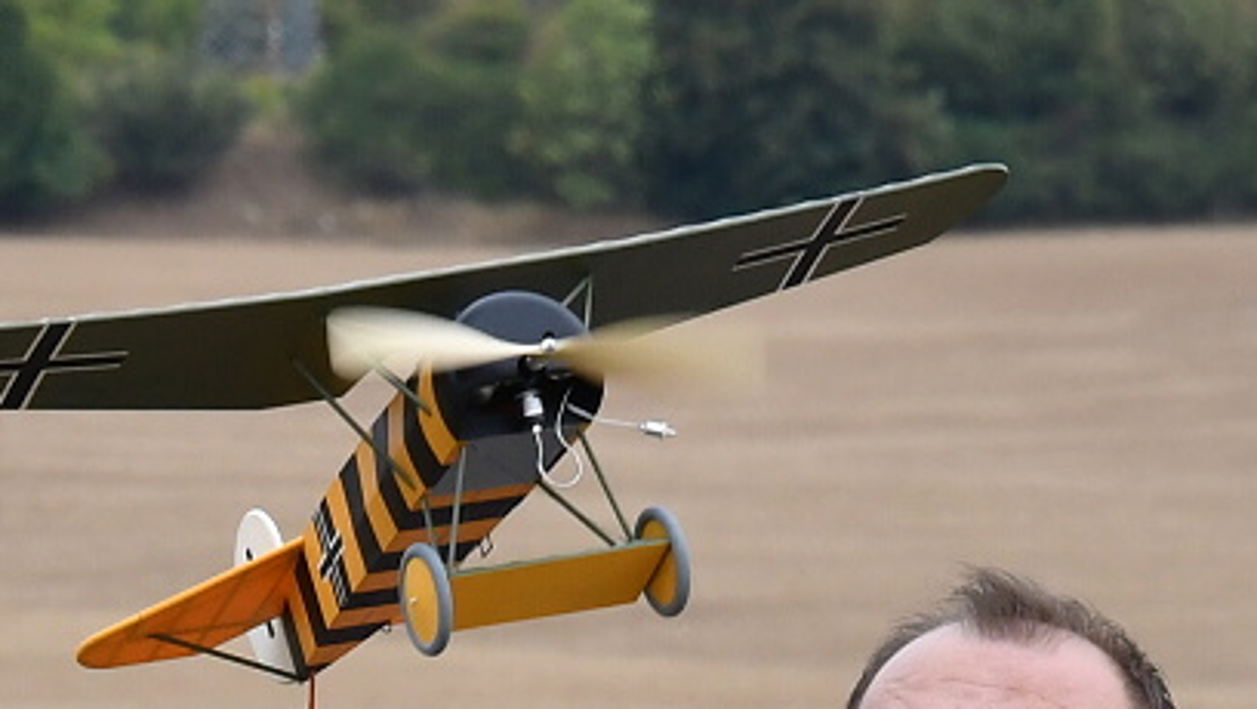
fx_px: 8204
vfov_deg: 4.9
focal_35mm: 246
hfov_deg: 8.8
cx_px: 431
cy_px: 777
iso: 500
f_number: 7.1
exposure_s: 1/800
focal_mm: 80
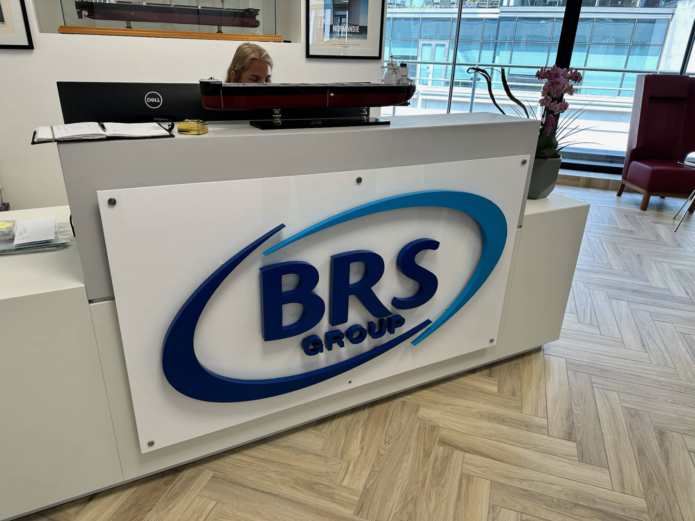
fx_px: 482
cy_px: 260
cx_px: 348
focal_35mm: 24
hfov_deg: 71.6
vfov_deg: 56.8
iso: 80
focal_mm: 6.86
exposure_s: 1/159
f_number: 1.78
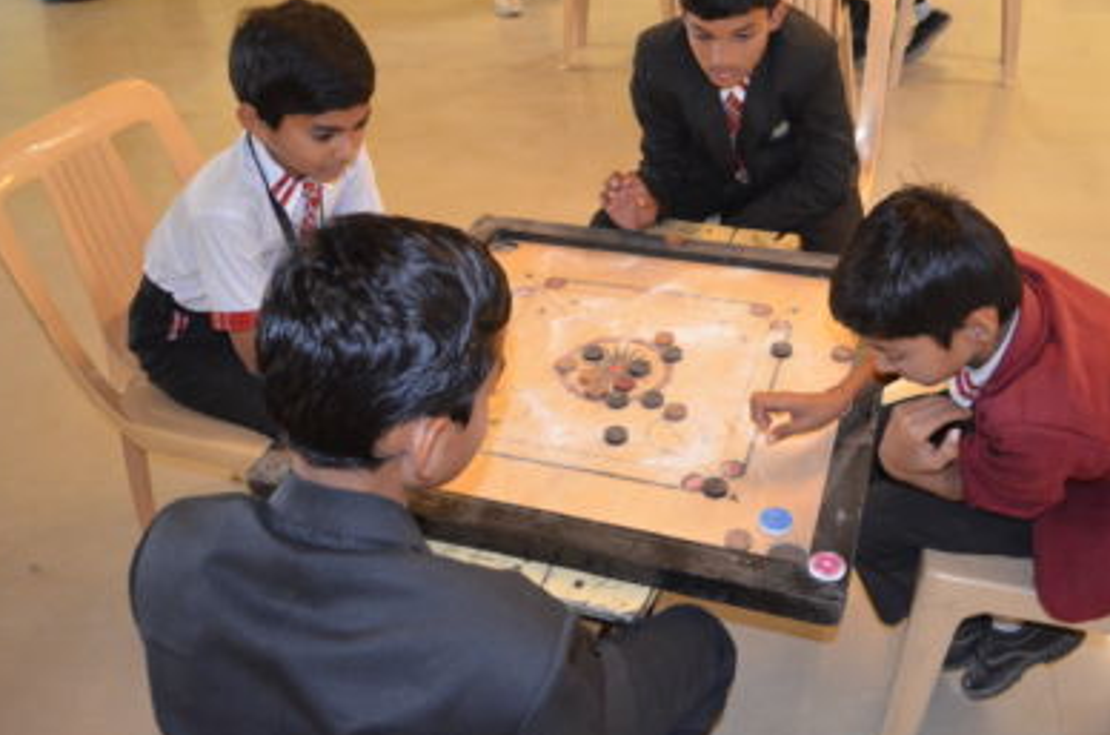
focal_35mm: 35
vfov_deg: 37.6
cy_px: 315
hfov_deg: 54.4
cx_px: 617
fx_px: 1077
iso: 1800
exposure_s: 1/60
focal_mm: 20
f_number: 3.8
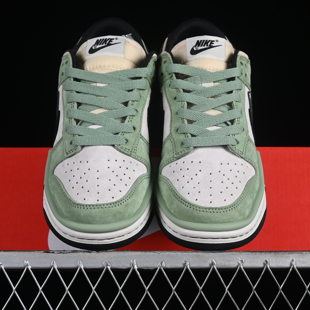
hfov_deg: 18.1
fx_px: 973
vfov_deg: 18.1
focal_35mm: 96
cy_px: 155
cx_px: 155
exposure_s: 1/80
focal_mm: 50
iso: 160
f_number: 8
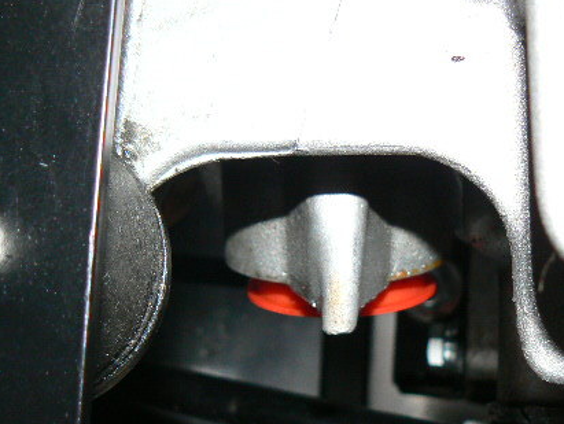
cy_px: 261
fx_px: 913
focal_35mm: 56
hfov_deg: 34.2
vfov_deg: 26.1
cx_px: 218
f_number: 2.8
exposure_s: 1/30
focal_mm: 6
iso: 100
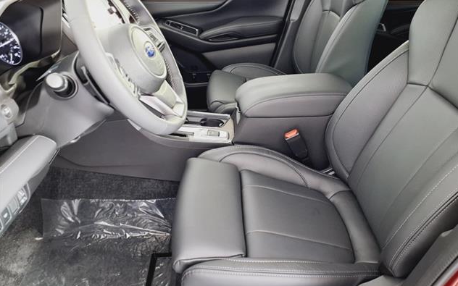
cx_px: 230
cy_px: 127
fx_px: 362
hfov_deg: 64.6
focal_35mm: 29
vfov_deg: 43.1
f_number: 1.9
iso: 160
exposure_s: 1/30
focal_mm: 3.58
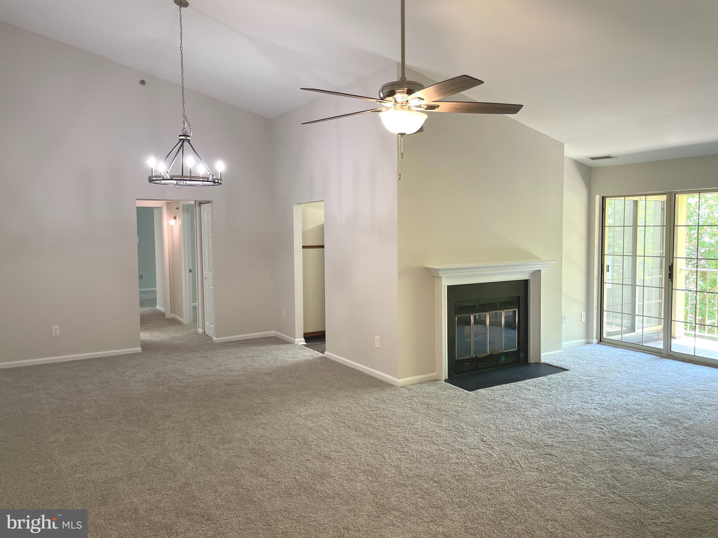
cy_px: 269
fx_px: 539
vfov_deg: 53.1
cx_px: 359
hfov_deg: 67.3
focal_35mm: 26
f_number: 1.6
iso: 80
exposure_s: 1/60
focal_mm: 4.2
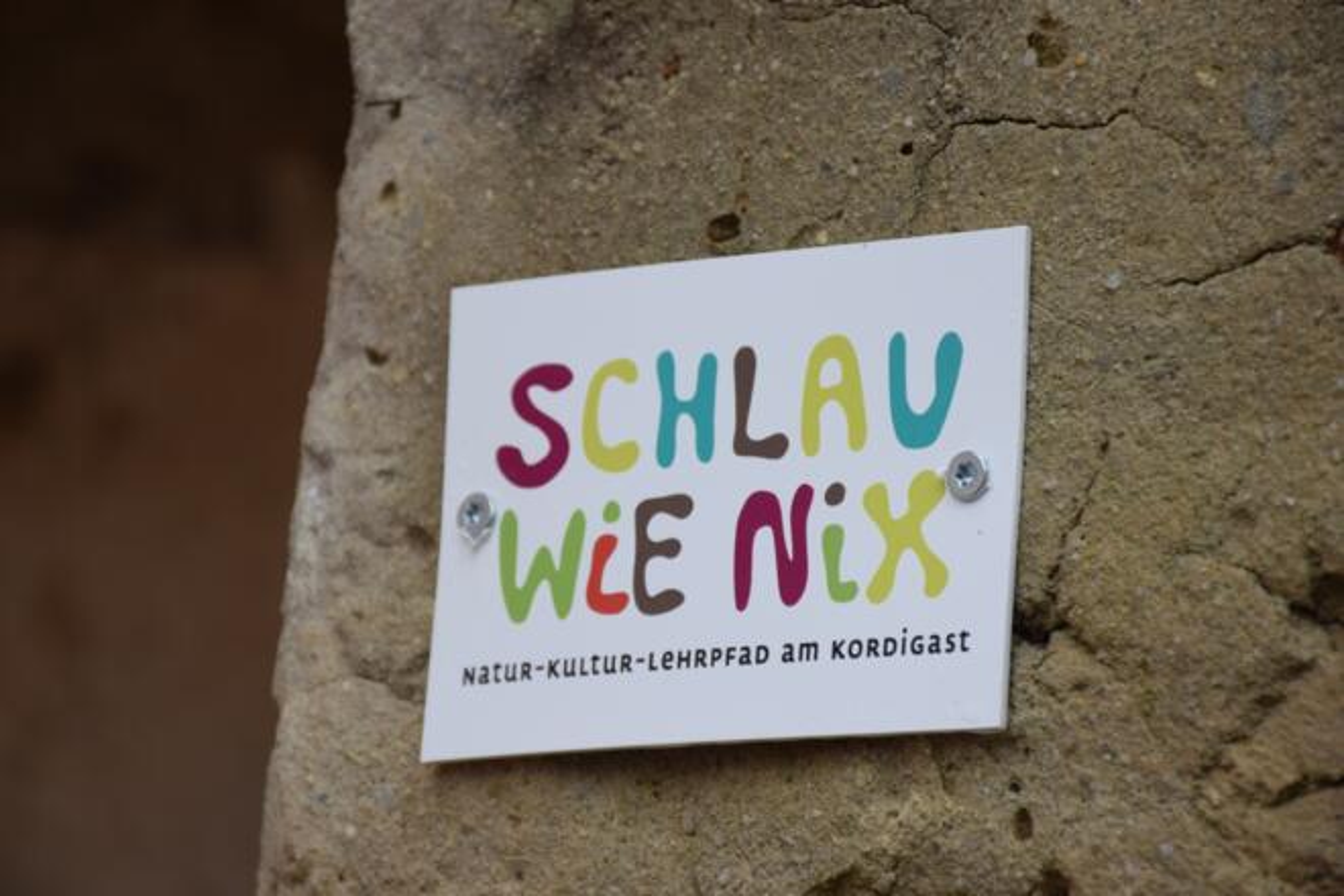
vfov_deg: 7.0
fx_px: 7279
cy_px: 448
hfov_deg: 10.5
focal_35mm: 195
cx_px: 672
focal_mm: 130
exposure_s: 1/250
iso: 400
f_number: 8
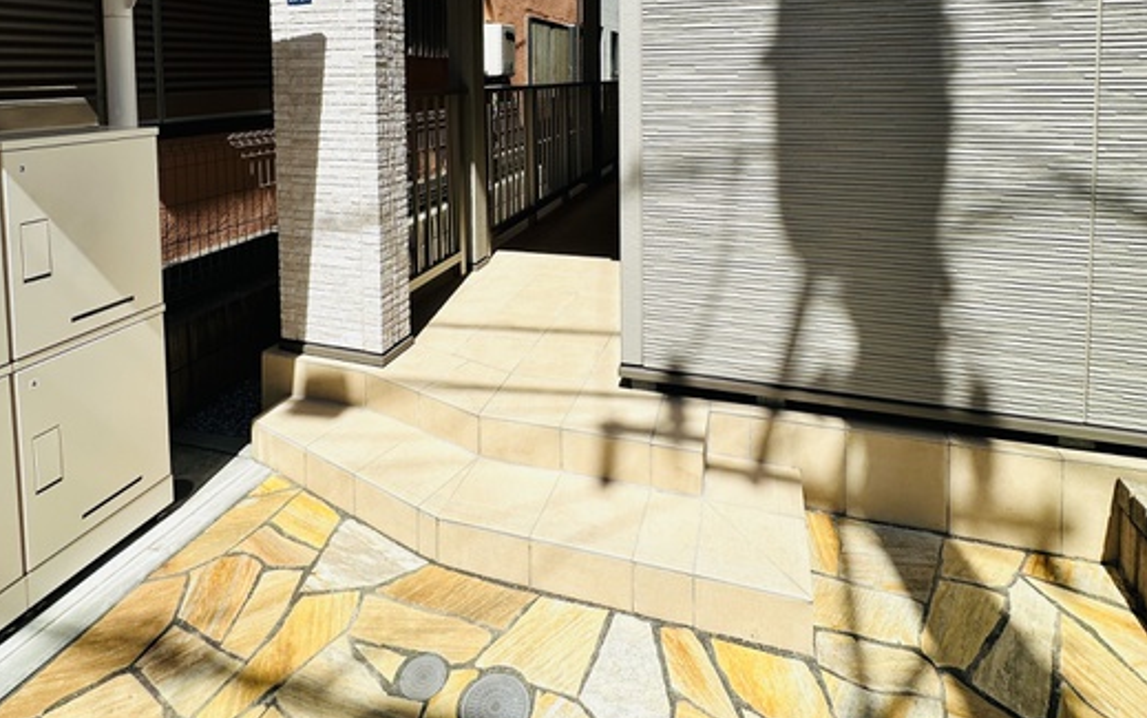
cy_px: 108
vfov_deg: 54.1
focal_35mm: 20
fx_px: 626
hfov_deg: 85.0
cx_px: 569
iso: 50
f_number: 2.2
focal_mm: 2.22
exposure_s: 1/2564
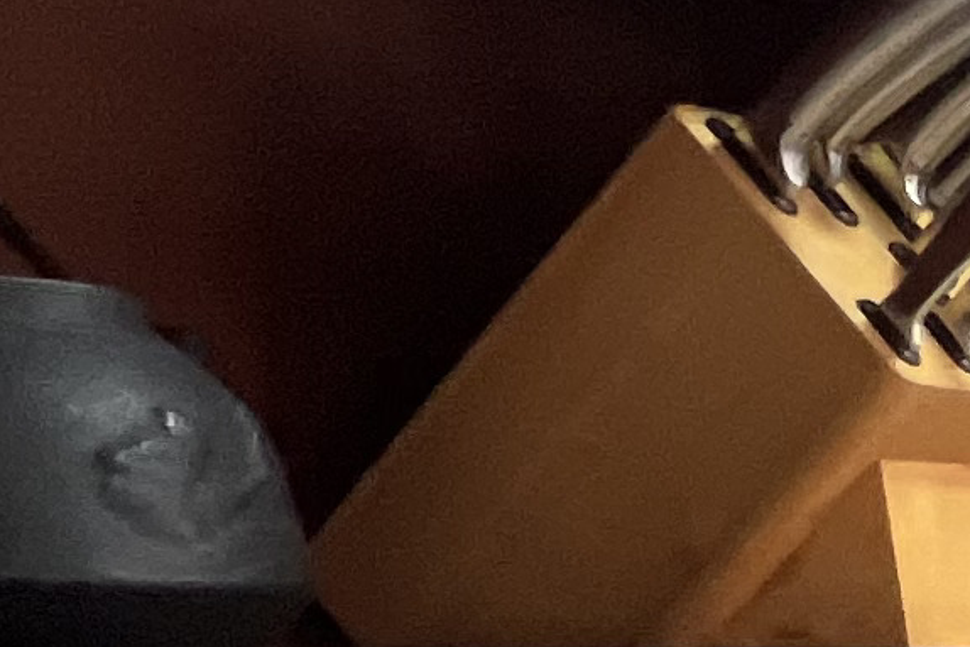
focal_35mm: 95
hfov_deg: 13.5
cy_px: 966
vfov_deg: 13.6
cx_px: 2486
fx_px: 2560
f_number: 1.8
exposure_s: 1/60
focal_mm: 1.57
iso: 320
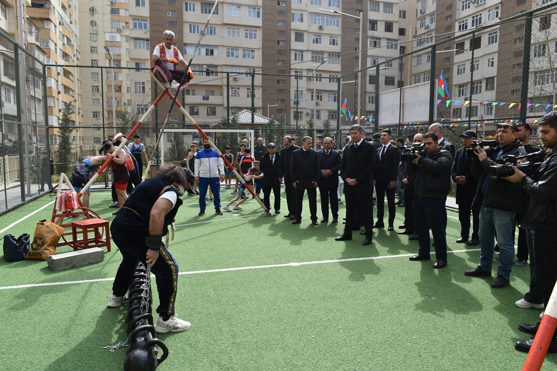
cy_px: 186
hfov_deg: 67.4
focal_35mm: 27
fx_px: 418
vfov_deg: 47.9
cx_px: 278
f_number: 8
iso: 200
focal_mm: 18
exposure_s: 1/250
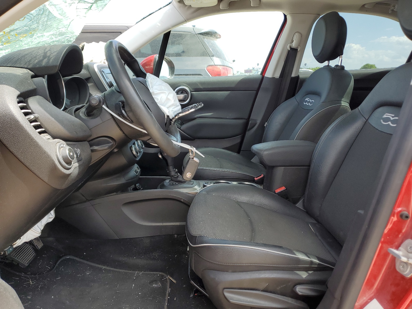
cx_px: 206
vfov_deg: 53.1
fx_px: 309
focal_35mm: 26
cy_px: 154
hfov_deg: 67.3
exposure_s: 1/588
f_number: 1.5
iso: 50
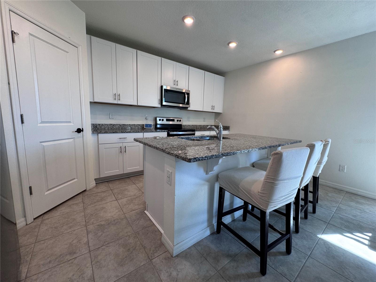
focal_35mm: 14
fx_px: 152
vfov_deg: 85.7
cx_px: 188
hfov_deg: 102.1
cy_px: 141
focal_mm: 2.22
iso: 125
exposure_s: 1/120
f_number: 2.2
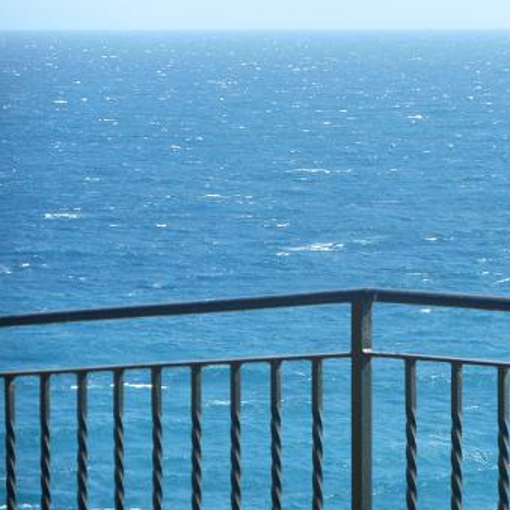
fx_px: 3900
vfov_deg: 7.5
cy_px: 266
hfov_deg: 7.5
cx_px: 372
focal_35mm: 234
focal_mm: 31.4
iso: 80
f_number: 6.4
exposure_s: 1/160
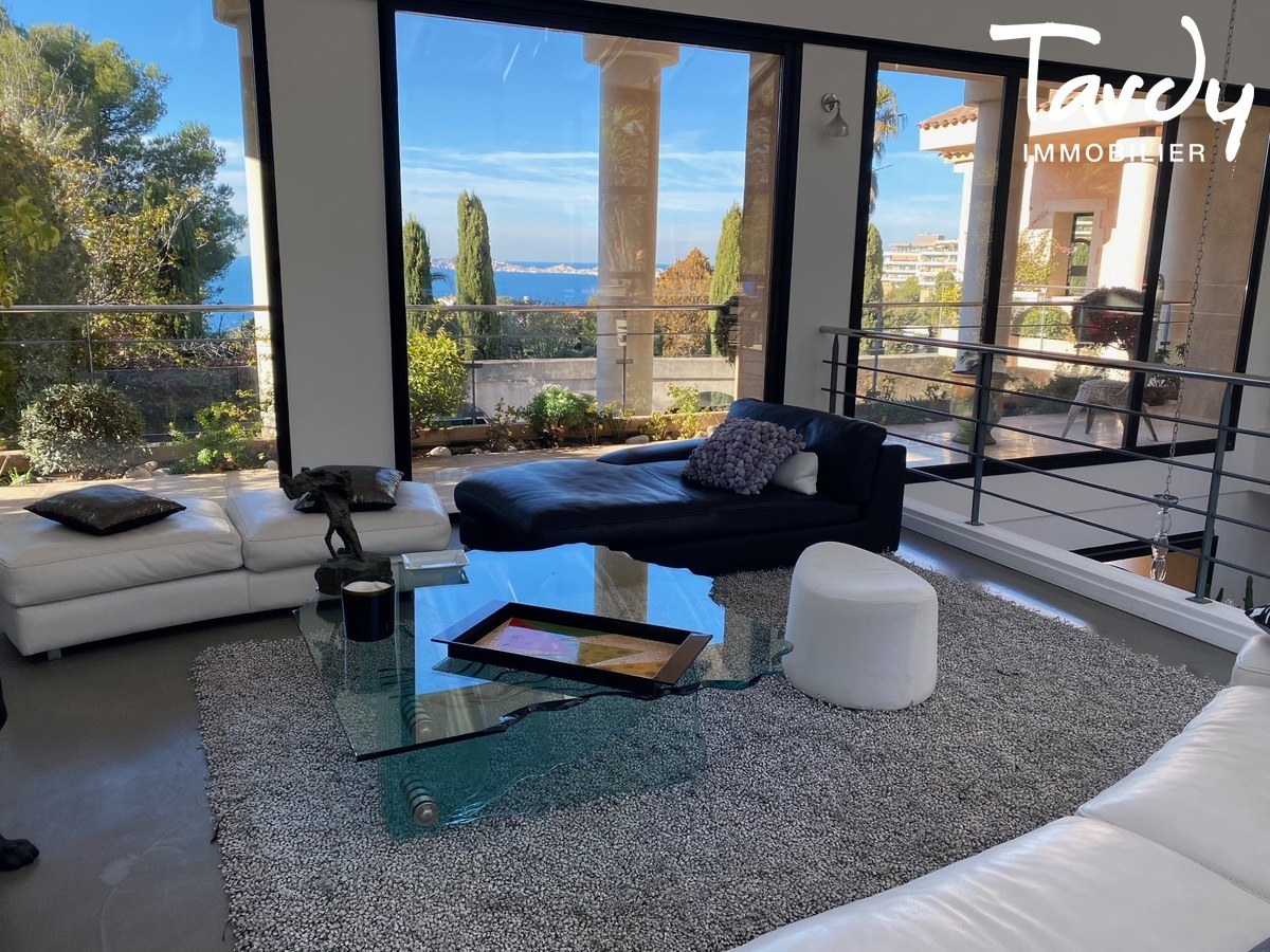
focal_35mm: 26
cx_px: 635
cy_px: 476
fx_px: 954
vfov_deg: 53.1
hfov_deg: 67.3
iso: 32
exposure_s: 1/307
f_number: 1.8
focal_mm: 4.25
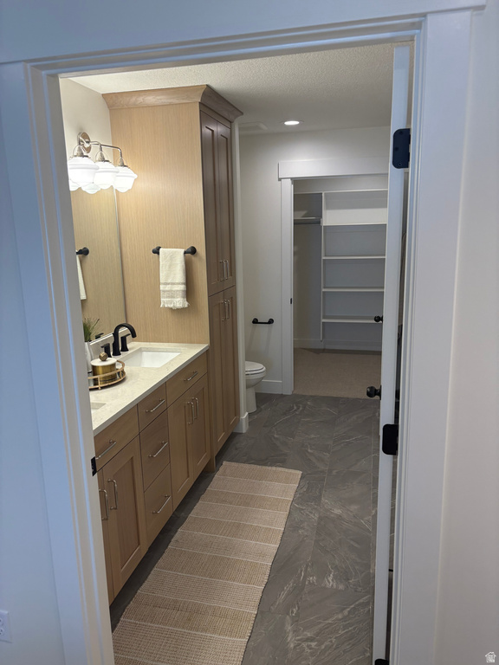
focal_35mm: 26
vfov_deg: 67.3
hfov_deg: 53.1
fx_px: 500
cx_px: 250
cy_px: 332
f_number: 1.6
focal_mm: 5.96
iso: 80
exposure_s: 1/133
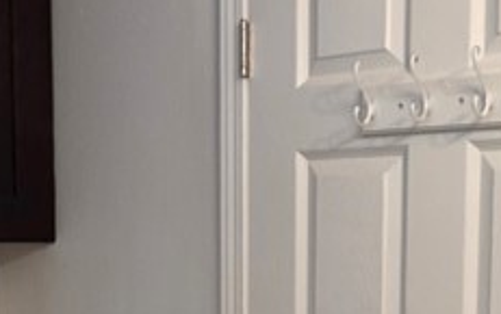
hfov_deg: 33.1
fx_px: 834
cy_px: 325
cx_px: 341
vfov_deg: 20.6
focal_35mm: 61
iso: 200
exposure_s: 1/120
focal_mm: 2.2
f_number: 1.9
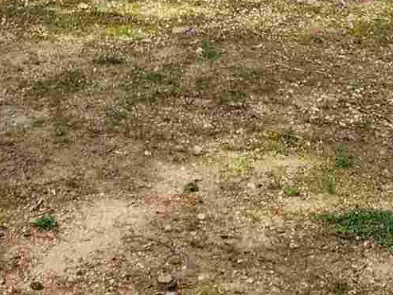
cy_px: -442
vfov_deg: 9.2
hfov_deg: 13.7
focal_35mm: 143
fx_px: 1624
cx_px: 94
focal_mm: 6.4
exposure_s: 1/334
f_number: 1.8
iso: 12
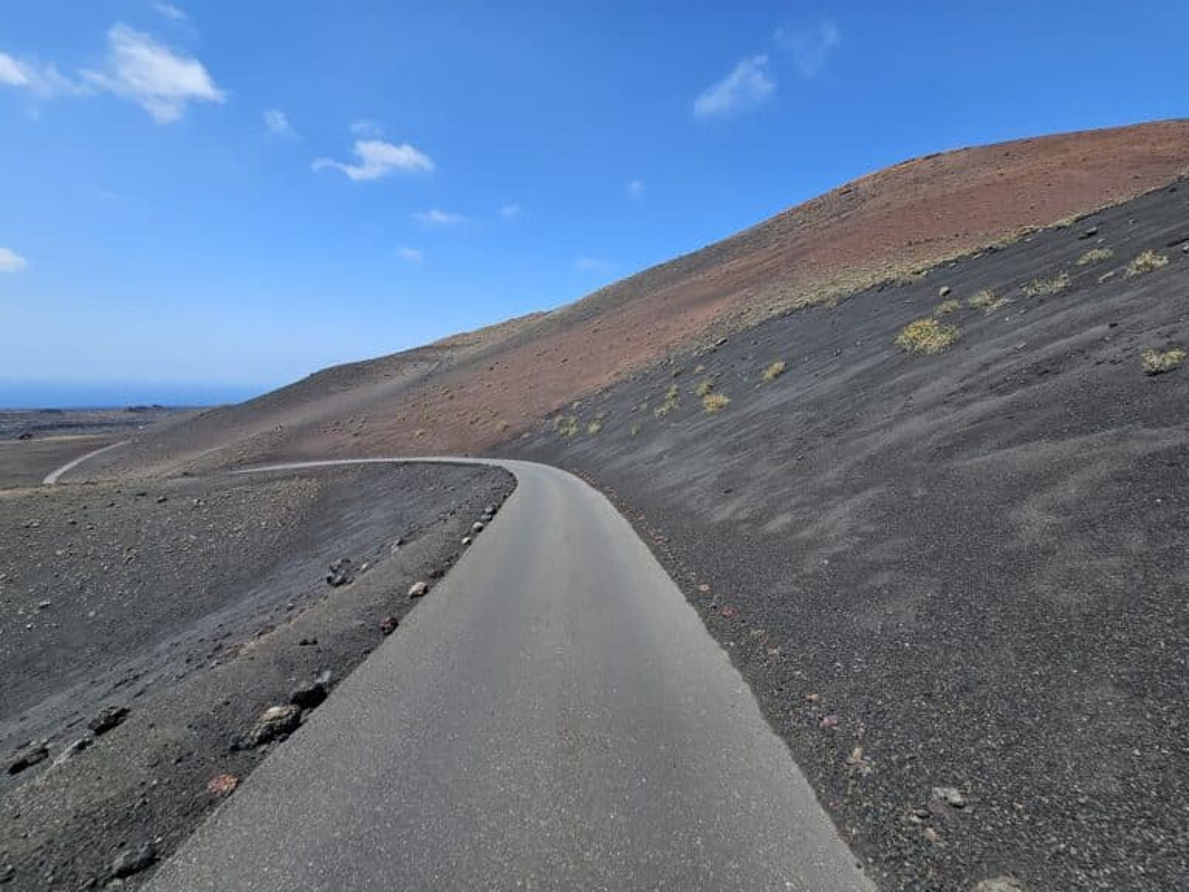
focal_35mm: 13
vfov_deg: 89.9
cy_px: 446
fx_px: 447
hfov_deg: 106.2
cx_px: 594
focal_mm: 2.2
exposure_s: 1/1038
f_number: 2.2
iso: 50
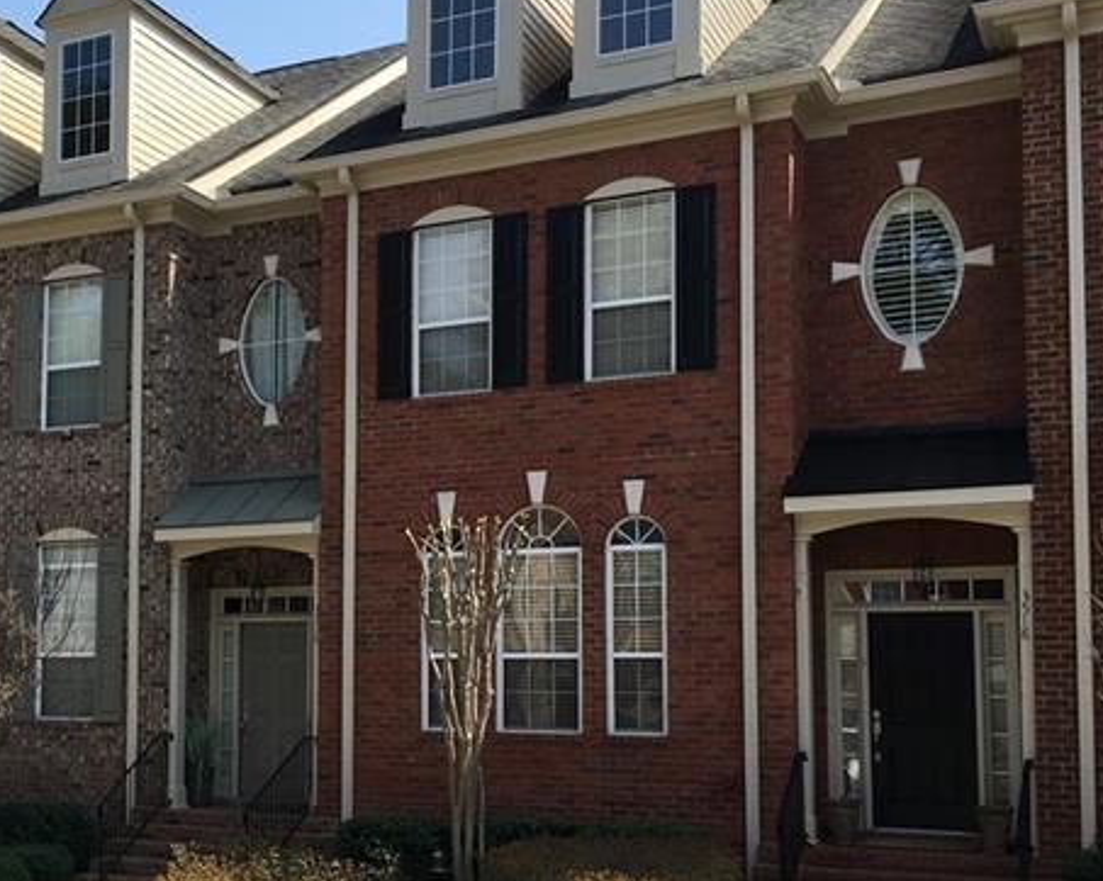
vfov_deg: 30.0
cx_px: 146
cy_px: 582
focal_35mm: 50
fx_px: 1632
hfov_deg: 35.5
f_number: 2.2
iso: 25
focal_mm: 4.15
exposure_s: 1/1183
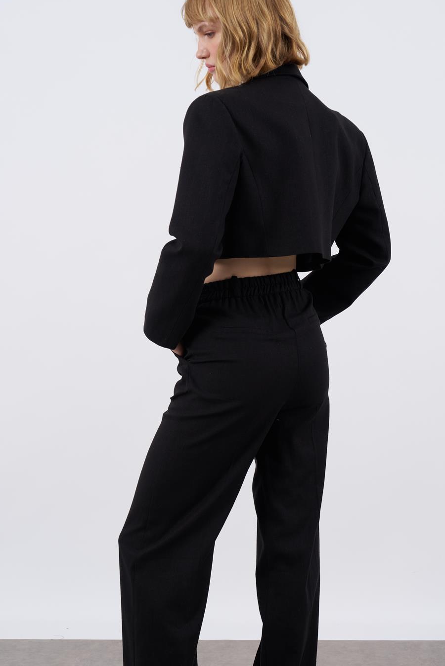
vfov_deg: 31.4
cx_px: 253
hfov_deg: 21.2
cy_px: 375
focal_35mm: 64
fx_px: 1186
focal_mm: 48
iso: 125
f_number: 7.1
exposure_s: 1/160
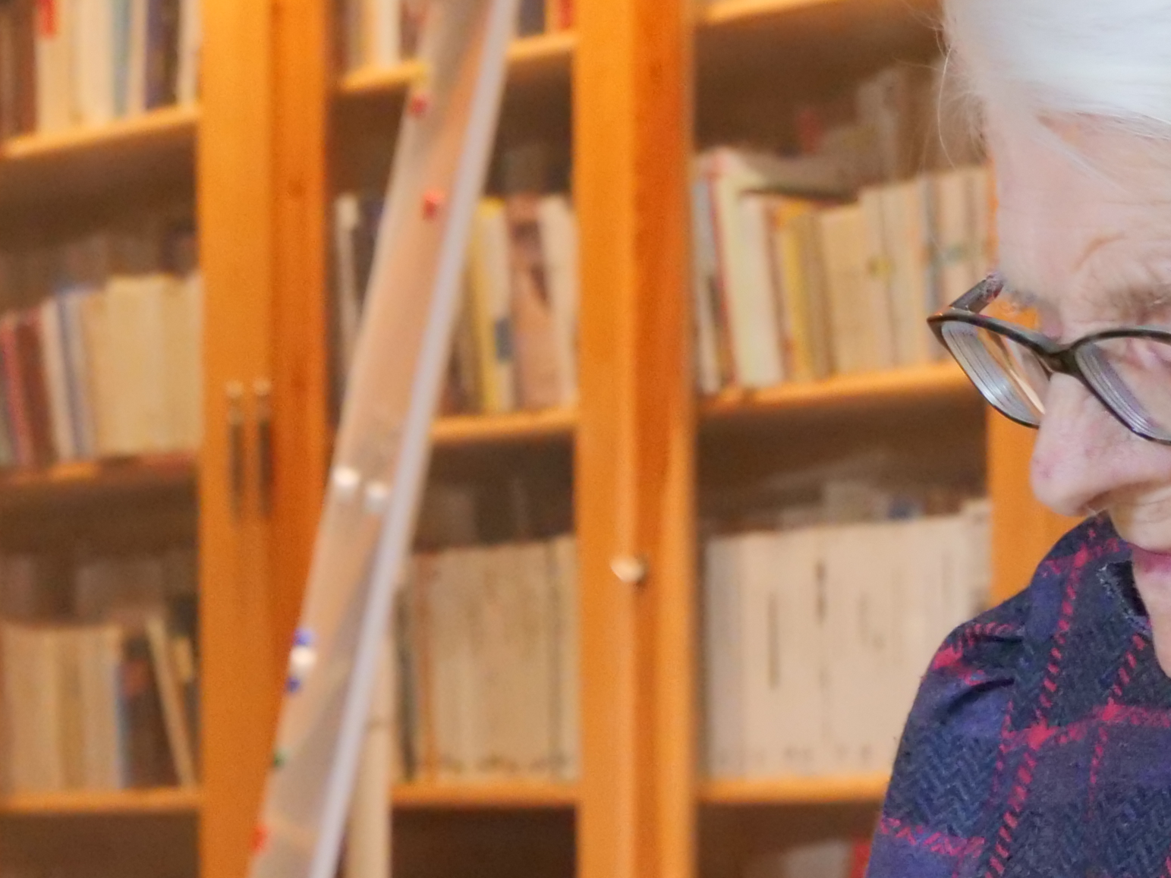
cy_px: 811
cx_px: -74
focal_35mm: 168
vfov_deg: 8.8
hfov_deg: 11.6
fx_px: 5683
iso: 3200
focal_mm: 25
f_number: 4.5
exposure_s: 1/60
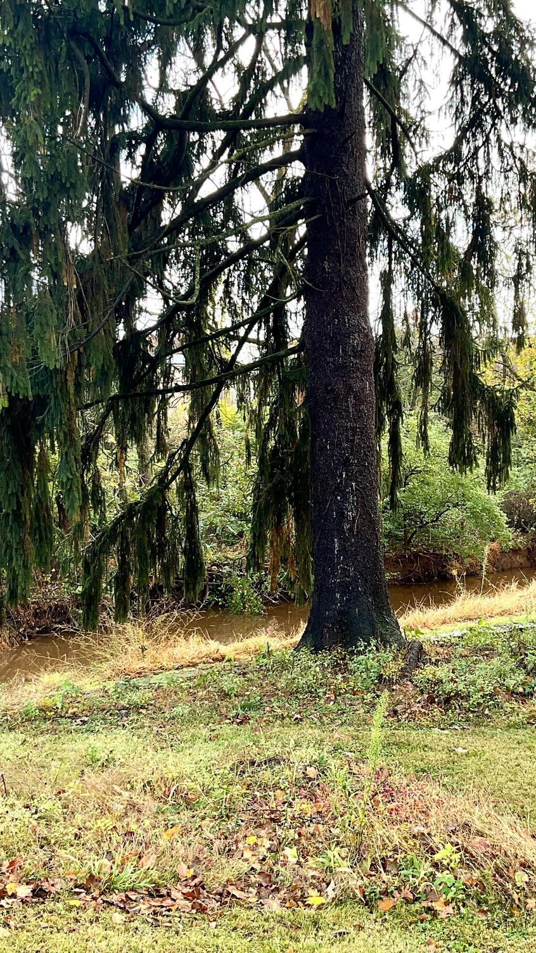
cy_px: 469
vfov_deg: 47.4
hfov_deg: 27.6
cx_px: 345
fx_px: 1087
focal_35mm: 43
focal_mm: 3
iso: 16
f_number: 1.8
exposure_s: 1/213
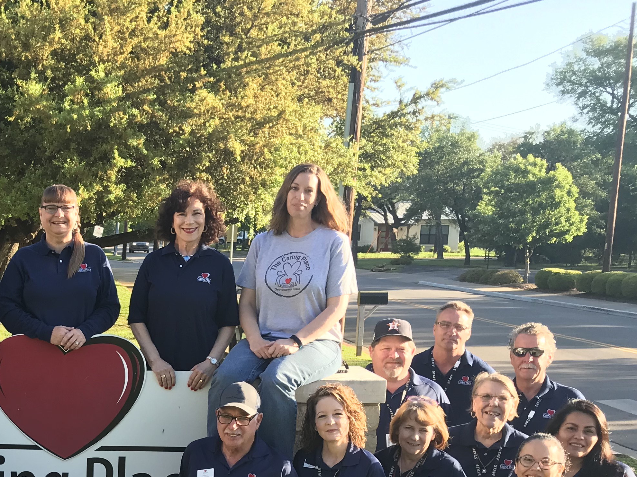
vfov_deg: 24.5
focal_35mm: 57
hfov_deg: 31.7
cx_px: 32
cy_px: 478
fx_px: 1049
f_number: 1.8
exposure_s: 1/291
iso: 20
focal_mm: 3.99
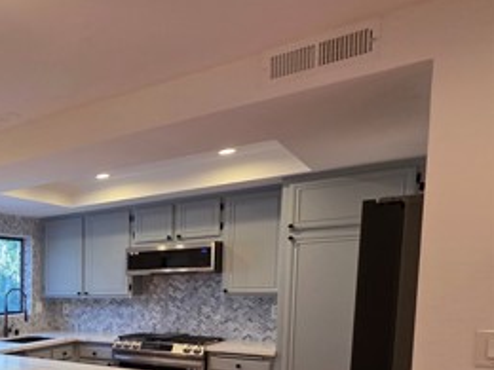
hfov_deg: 39.9
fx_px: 457
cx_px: -103
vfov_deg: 41.1
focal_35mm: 32
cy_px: 326
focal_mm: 2.2
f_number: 1.9
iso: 125
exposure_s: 1/120
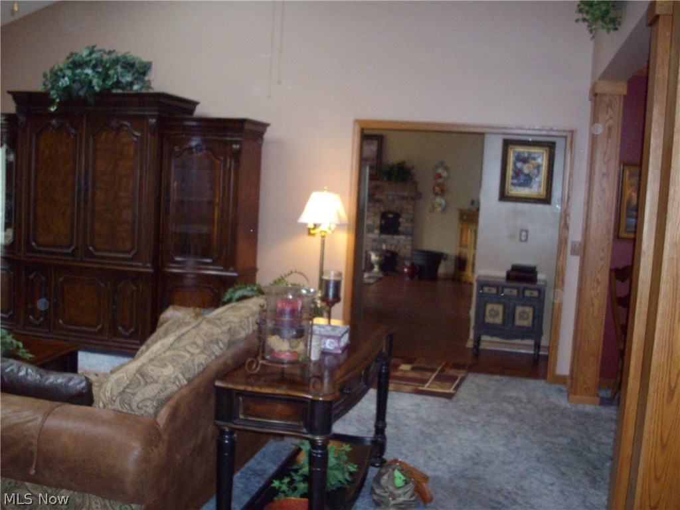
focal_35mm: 37
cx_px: 340
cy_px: 255
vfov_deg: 38.7
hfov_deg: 50.1
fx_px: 727
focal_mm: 6.2
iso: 400
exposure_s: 1/50
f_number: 2.8
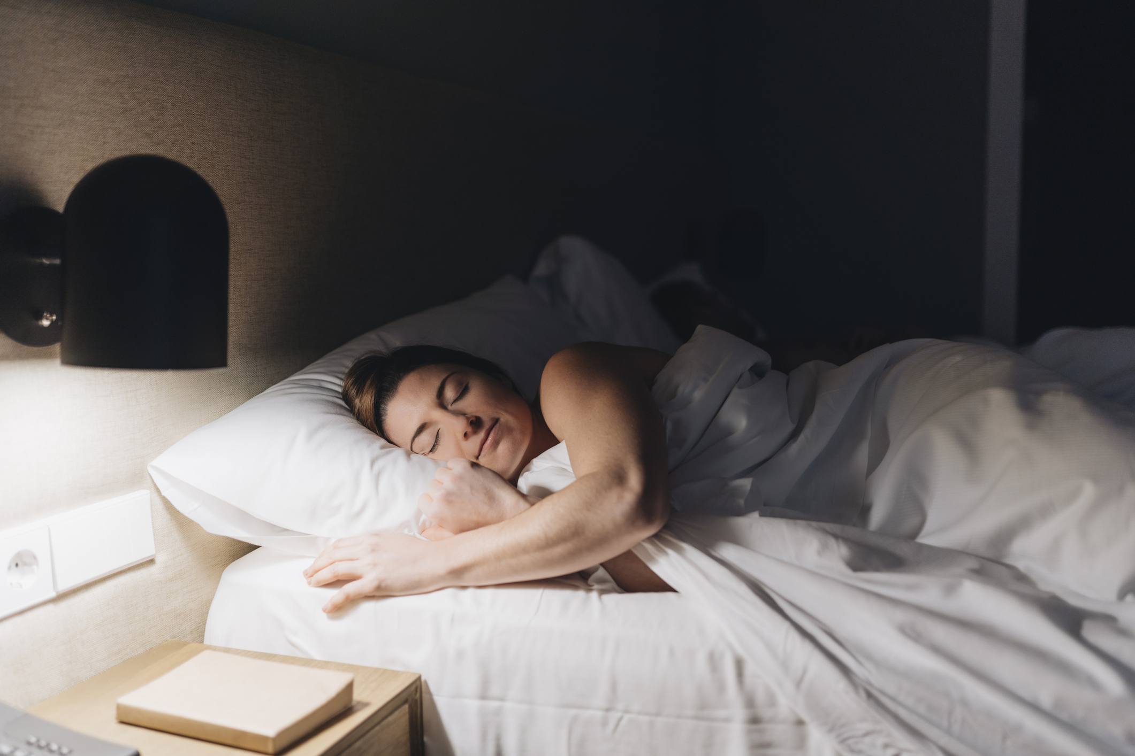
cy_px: 378
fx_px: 1103
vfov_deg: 37.9
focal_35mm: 35
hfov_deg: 54.4
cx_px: 568
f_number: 1.4
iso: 160
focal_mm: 35
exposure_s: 1/125
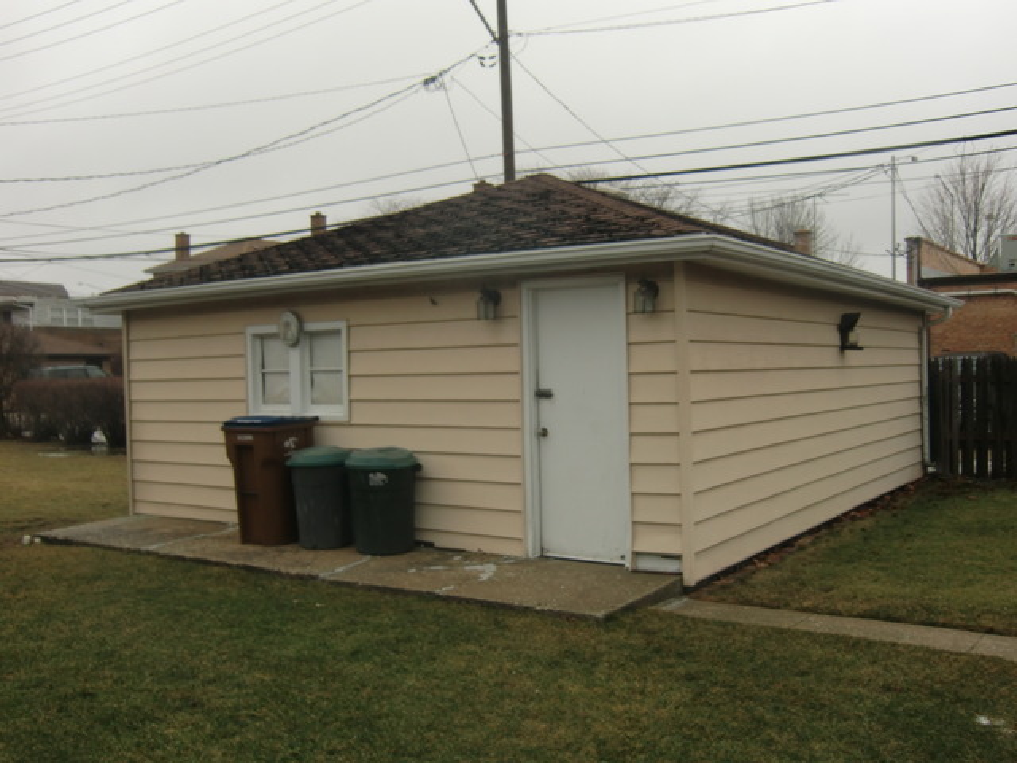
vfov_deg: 41.8
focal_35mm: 34
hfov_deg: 54.0
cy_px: 382
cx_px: 508
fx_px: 999
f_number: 3.6
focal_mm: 6.1
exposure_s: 1/125
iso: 64
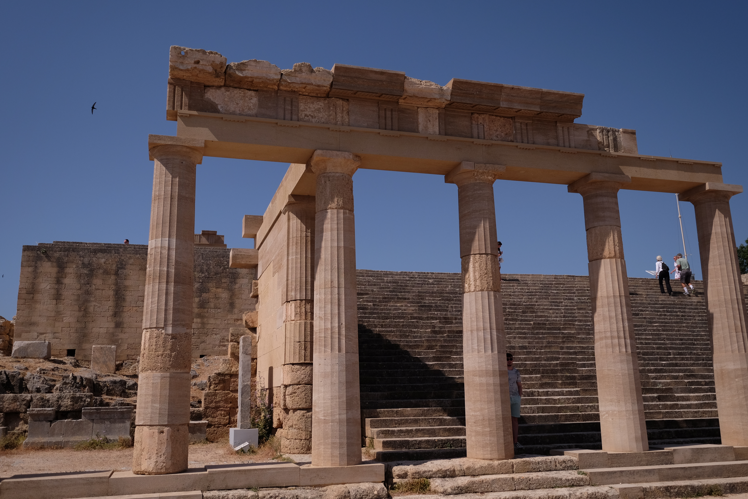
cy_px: 250
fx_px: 644
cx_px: 374
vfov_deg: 42.3
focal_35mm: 31
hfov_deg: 60.3
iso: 200
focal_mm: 20.9
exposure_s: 1/3500
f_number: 4
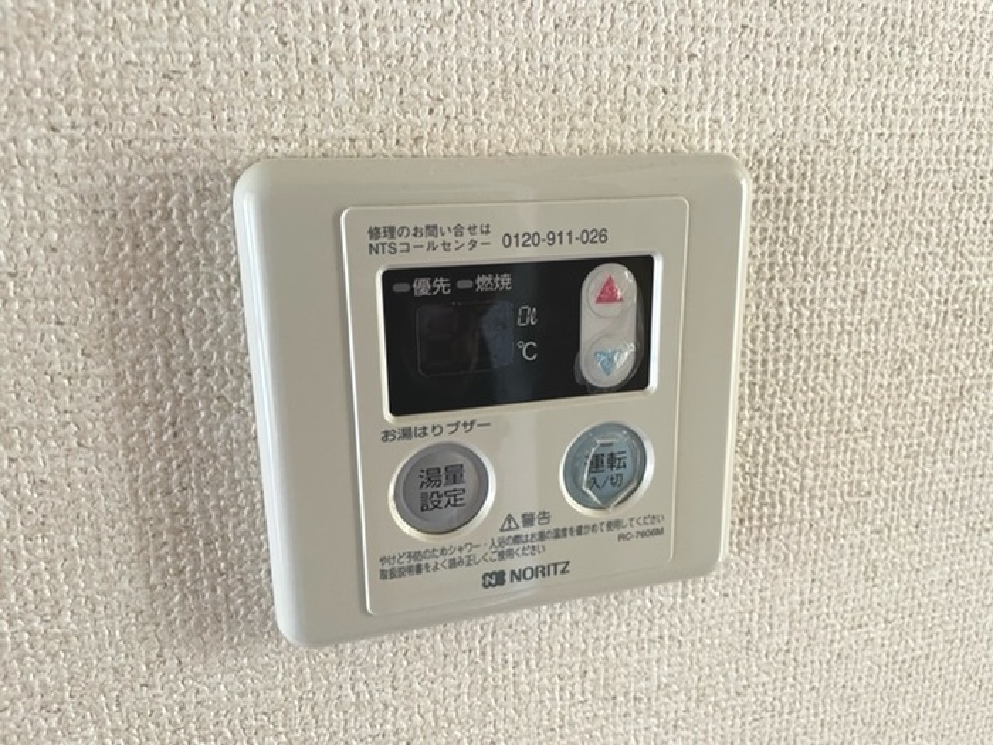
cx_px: 496
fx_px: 746
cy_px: 372
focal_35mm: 26
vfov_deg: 53.1
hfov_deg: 67.3
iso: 320
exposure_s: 1/60
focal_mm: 4.2
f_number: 1.6
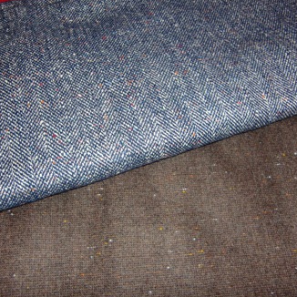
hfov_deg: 48.4
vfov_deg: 48.5
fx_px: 330
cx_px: 146
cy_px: 149
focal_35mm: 34
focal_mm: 4.9
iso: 64
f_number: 2.6
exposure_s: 1/40
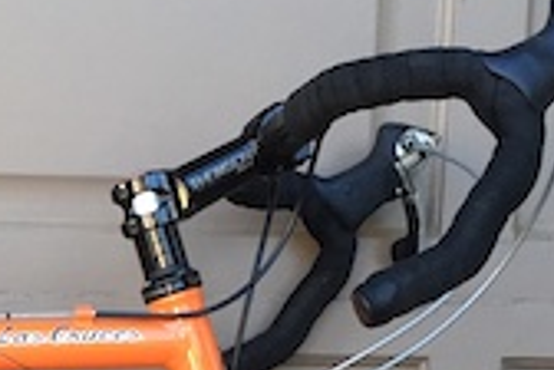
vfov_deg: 8.9
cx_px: -152
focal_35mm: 144
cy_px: 780
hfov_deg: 13.7
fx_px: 2216
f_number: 2.2
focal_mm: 4.15
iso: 32
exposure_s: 1/60
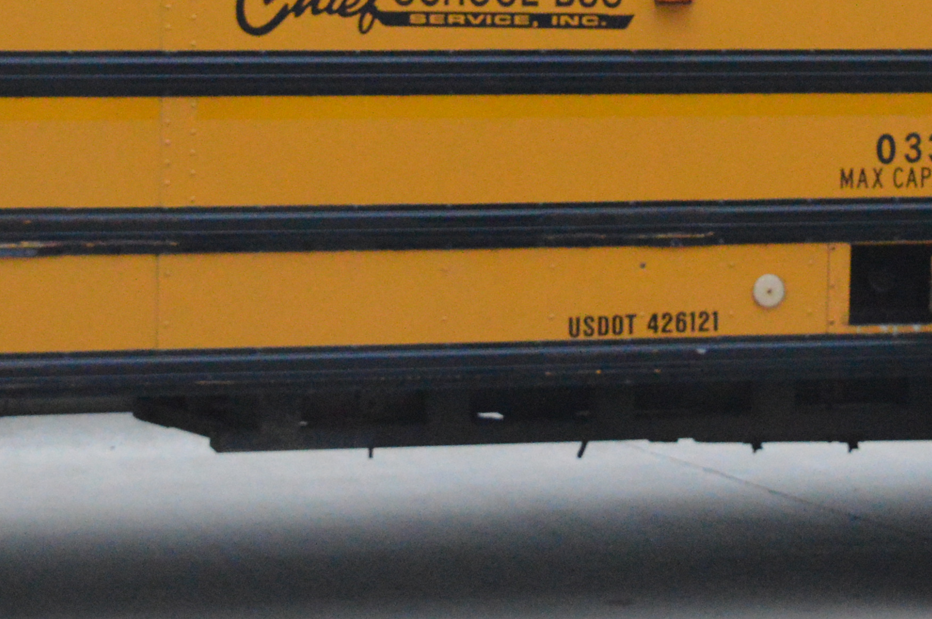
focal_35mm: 155
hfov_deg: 13.3
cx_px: 520
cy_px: 2
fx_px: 4009
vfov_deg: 8.8
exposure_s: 1/500
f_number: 4.2
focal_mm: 30
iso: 2800
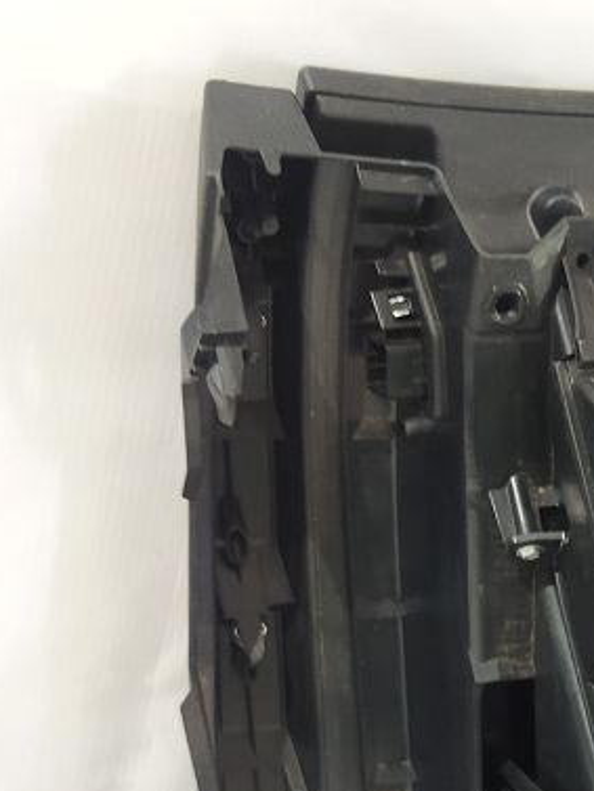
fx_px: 1967
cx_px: 697
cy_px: 806
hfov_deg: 16.5
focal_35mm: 86
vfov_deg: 21.9
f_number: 1.79
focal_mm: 4.71
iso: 277
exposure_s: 1/33
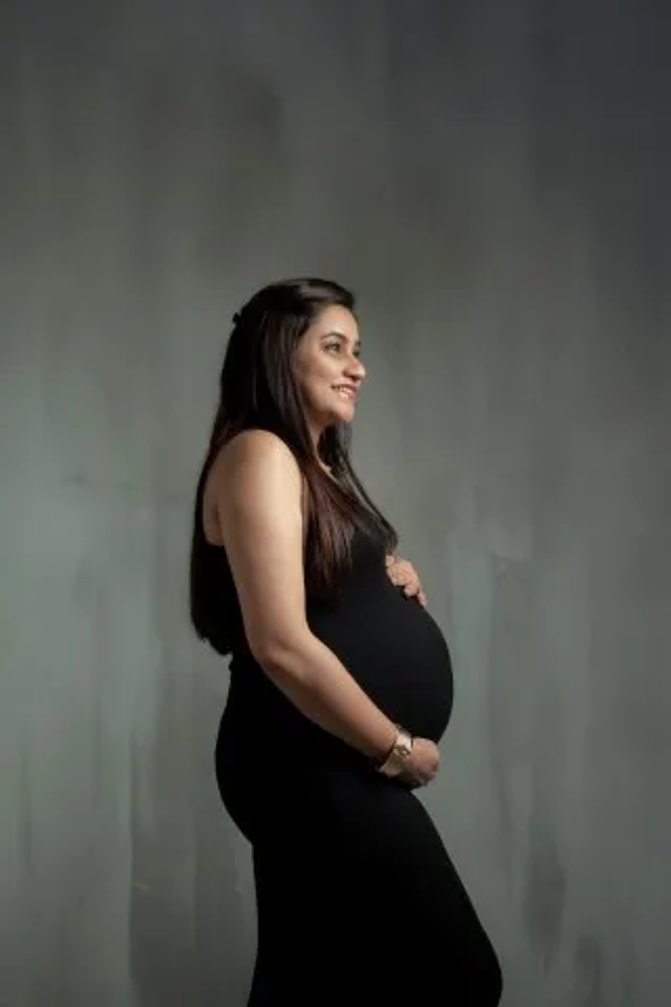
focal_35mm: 35
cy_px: 504
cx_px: 336
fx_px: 978
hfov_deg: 37.9
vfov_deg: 54.4
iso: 400
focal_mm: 35
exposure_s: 1/250
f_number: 2.5
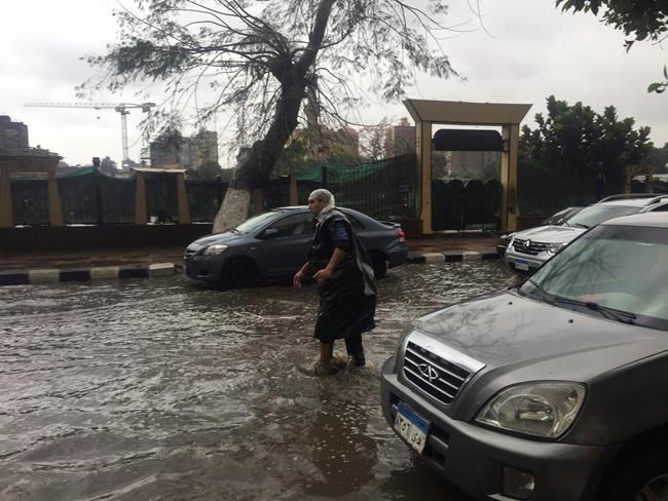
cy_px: 250
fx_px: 560
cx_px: 334
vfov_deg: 48.3
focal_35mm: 29
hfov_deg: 61.6
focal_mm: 4.15
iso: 32
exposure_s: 1/110
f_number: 2.2
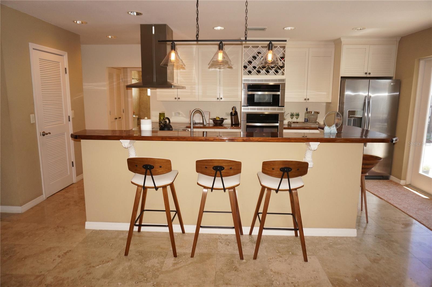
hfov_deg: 73.8
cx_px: 216
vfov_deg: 53.0
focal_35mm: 24
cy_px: 144
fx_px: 288
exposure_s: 1/160
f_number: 4
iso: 500
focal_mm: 16
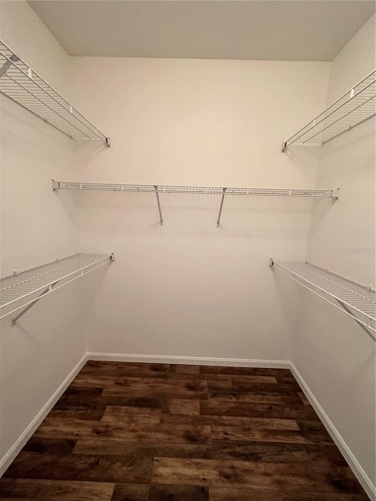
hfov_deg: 85.7
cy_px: 250
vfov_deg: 102.1
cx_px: 188
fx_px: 203
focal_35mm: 14
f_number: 2.2
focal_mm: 2.22
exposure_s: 1/60
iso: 400
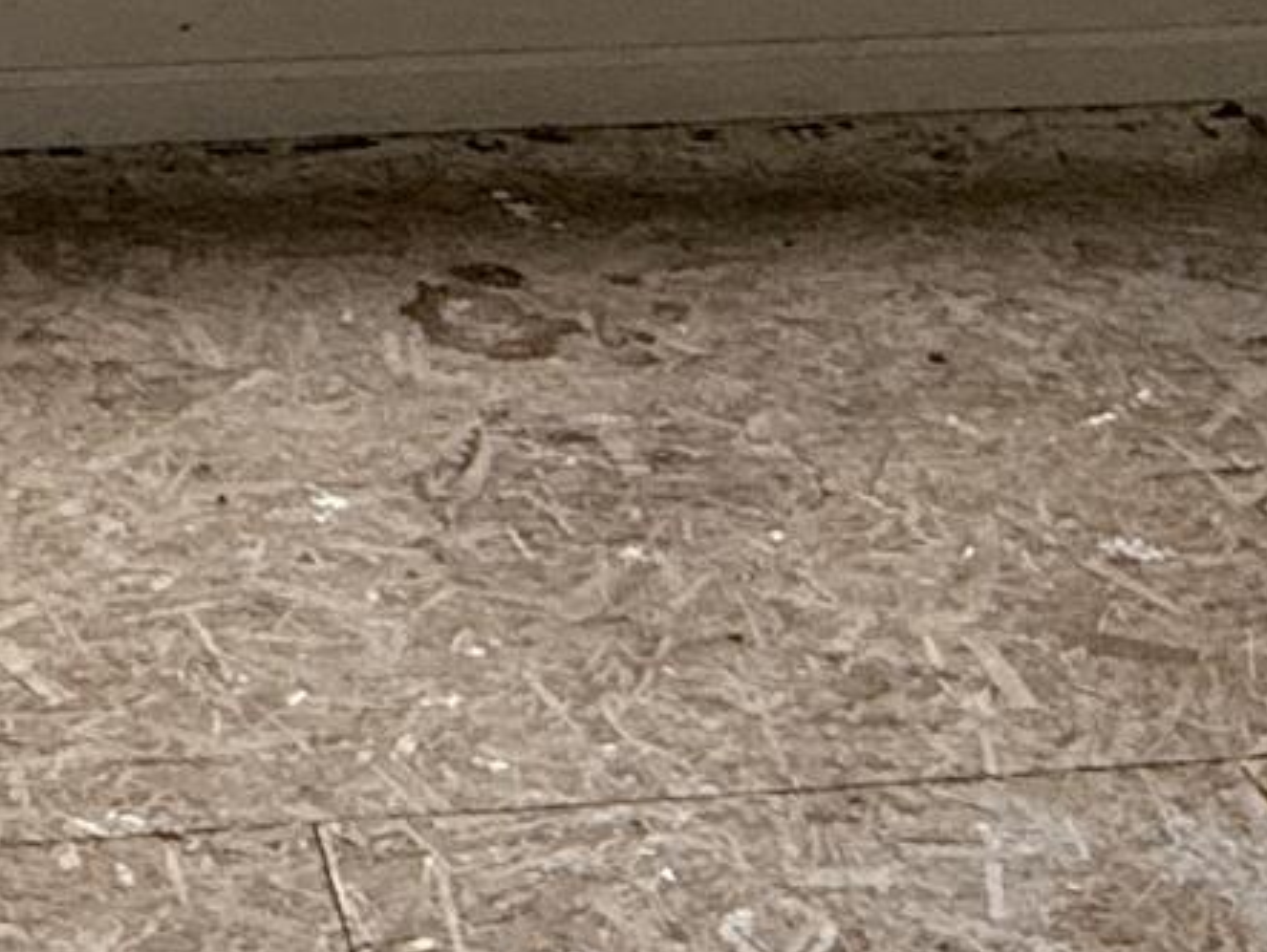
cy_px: -703
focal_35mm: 95
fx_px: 3479
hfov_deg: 20.1
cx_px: 75
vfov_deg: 14.0
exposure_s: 1/99
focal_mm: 2.22
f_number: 2.2
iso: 100
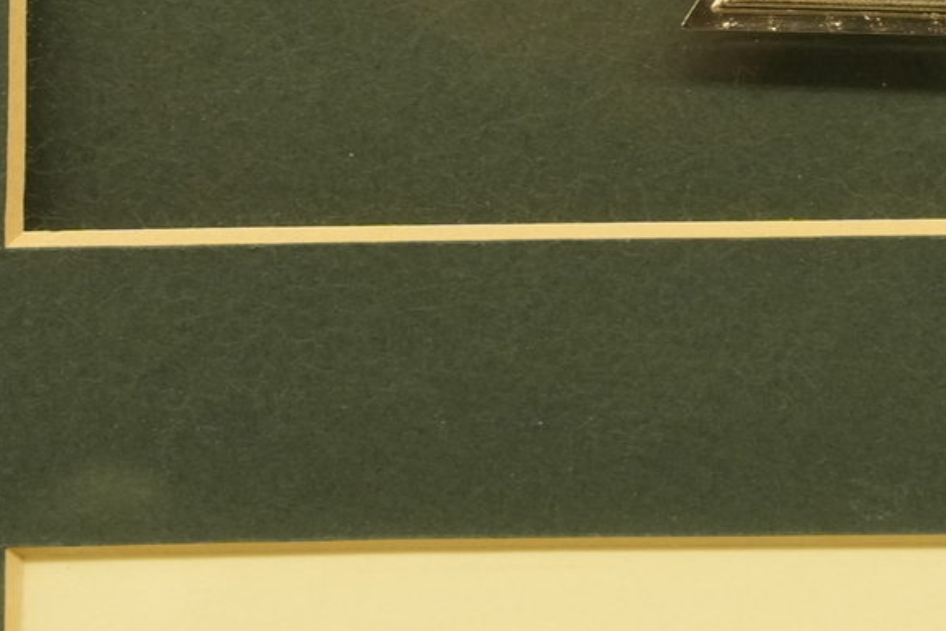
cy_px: -400
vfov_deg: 10.1
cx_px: 863
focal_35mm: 130
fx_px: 3416
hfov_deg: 15.6
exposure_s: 1/40
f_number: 8
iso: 2000
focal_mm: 35
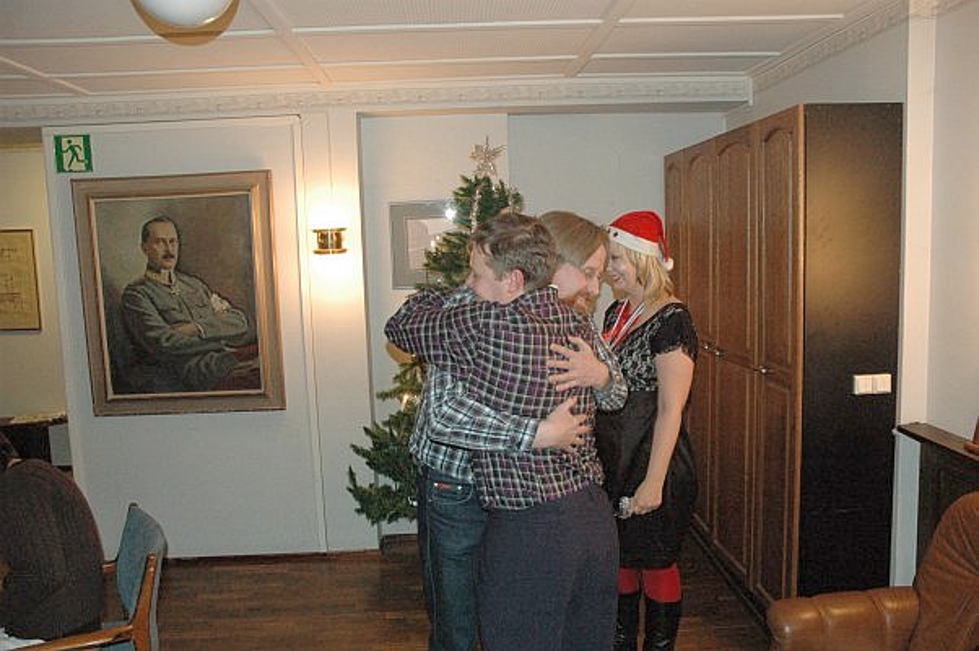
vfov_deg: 47.8
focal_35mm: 27
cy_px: 326
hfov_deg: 67.4
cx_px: 490
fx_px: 733
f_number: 5
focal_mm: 18
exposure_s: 1/60
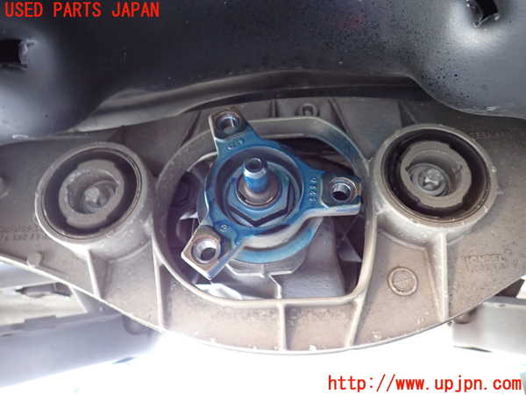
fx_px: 380
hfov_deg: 69.4
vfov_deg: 54.9
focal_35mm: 25
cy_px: 198
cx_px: 263
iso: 400
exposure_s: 1/30
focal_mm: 4.5
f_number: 2
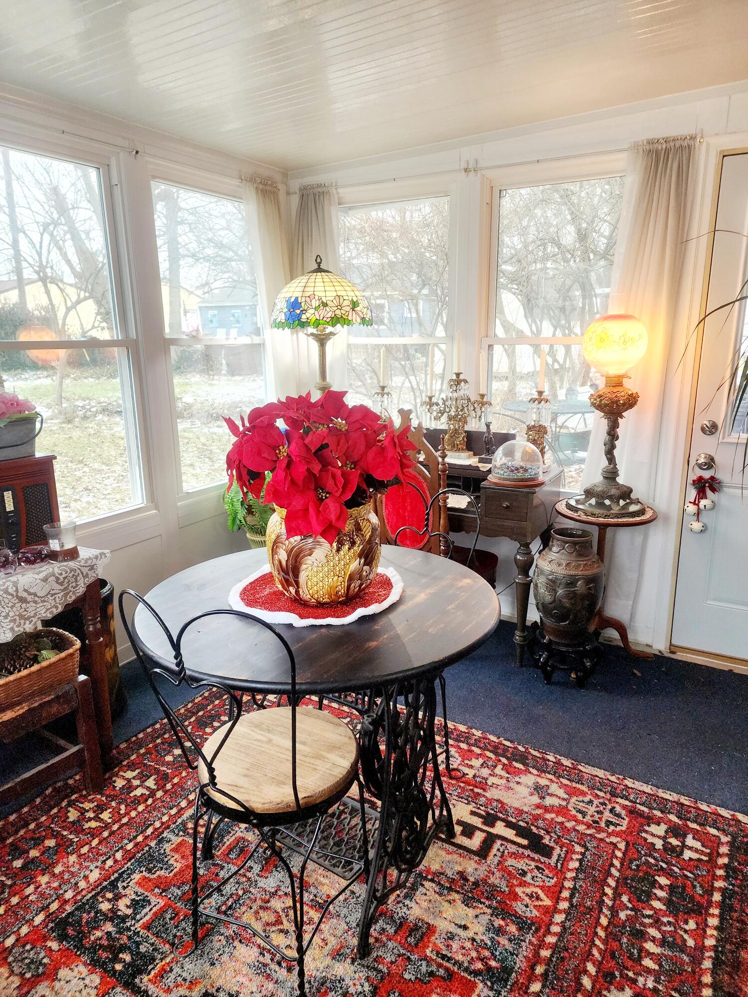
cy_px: 498
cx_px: 374
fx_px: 663
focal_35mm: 23
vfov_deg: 73.9
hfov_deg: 58.9
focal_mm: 6.4
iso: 320
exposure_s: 1/120
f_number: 1.8
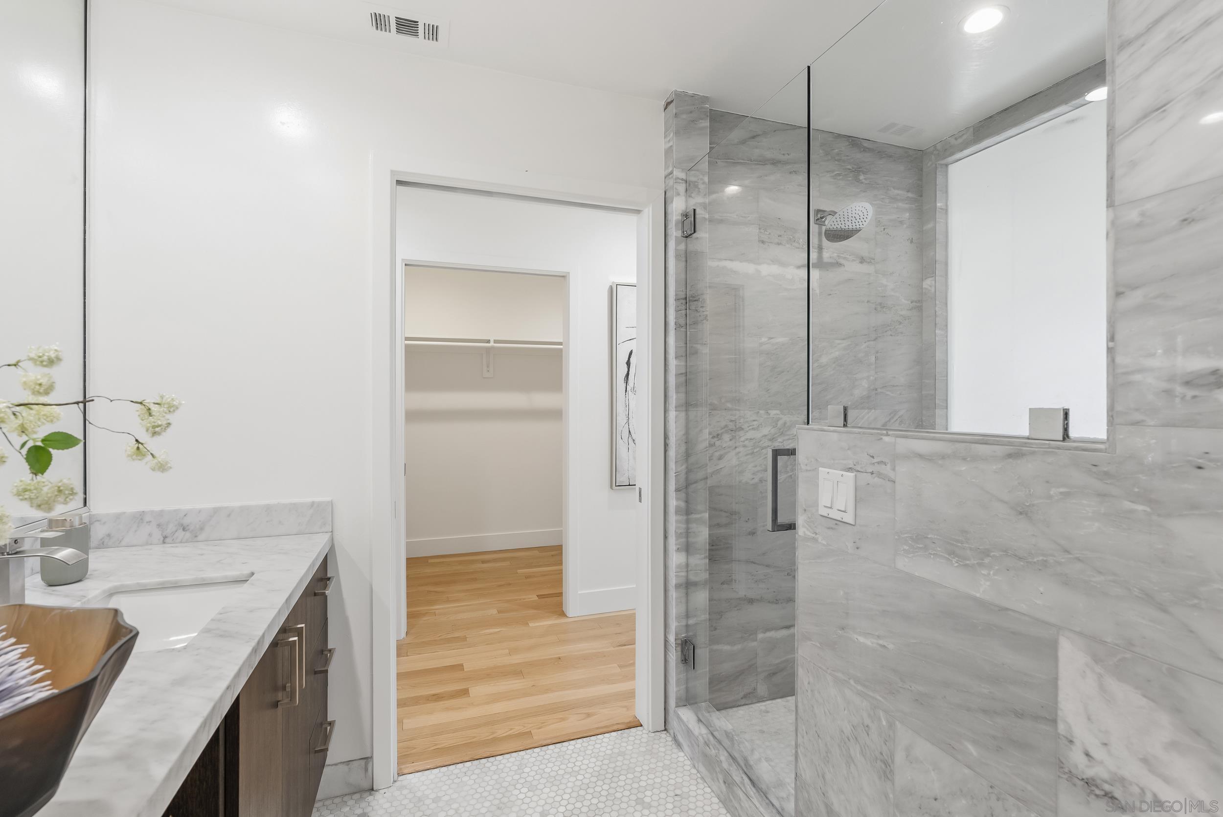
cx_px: 612
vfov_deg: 73.8
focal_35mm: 16
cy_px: 408
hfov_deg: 96.7
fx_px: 544
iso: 500
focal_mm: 16
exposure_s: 1/6
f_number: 8
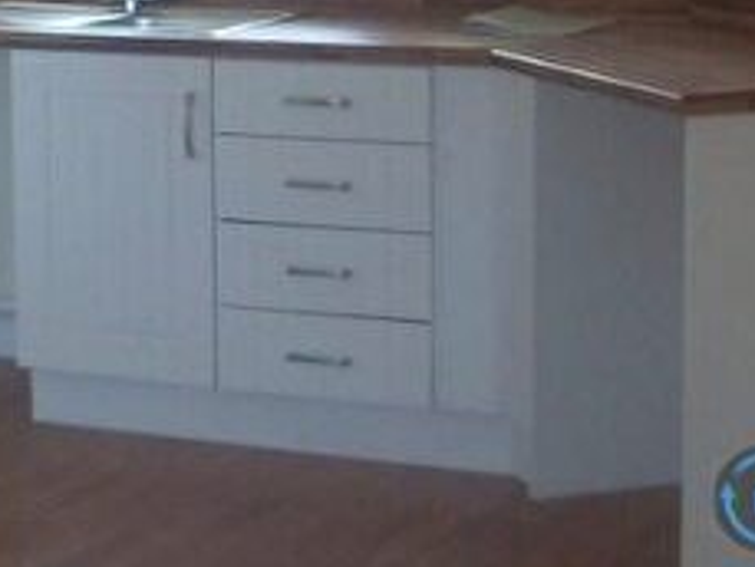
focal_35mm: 113
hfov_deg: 17.2
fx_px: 2466
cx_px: 82
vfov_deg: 13.0
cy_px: 18
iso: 100
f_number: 2.8
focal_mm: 6.3
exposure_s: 1/45
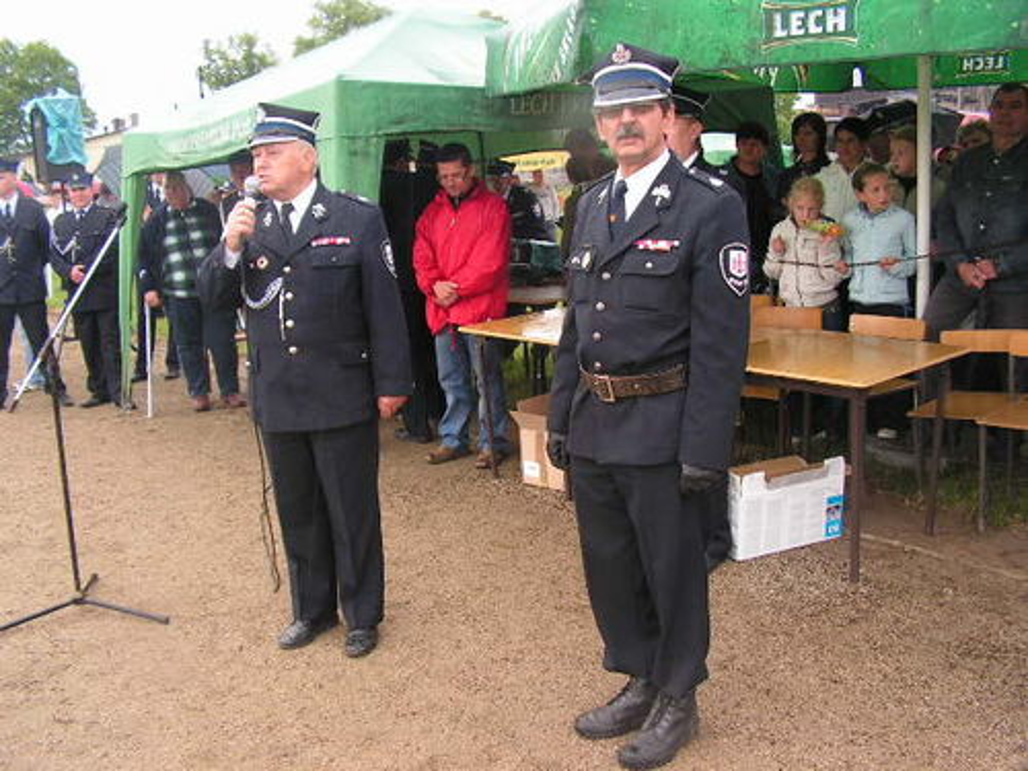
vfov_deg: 39.7
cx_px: 514
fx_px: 1069
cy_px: 386
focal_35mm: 36
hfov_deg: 51.4
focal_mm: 6
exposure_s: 1/60
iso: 64
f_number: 3.2
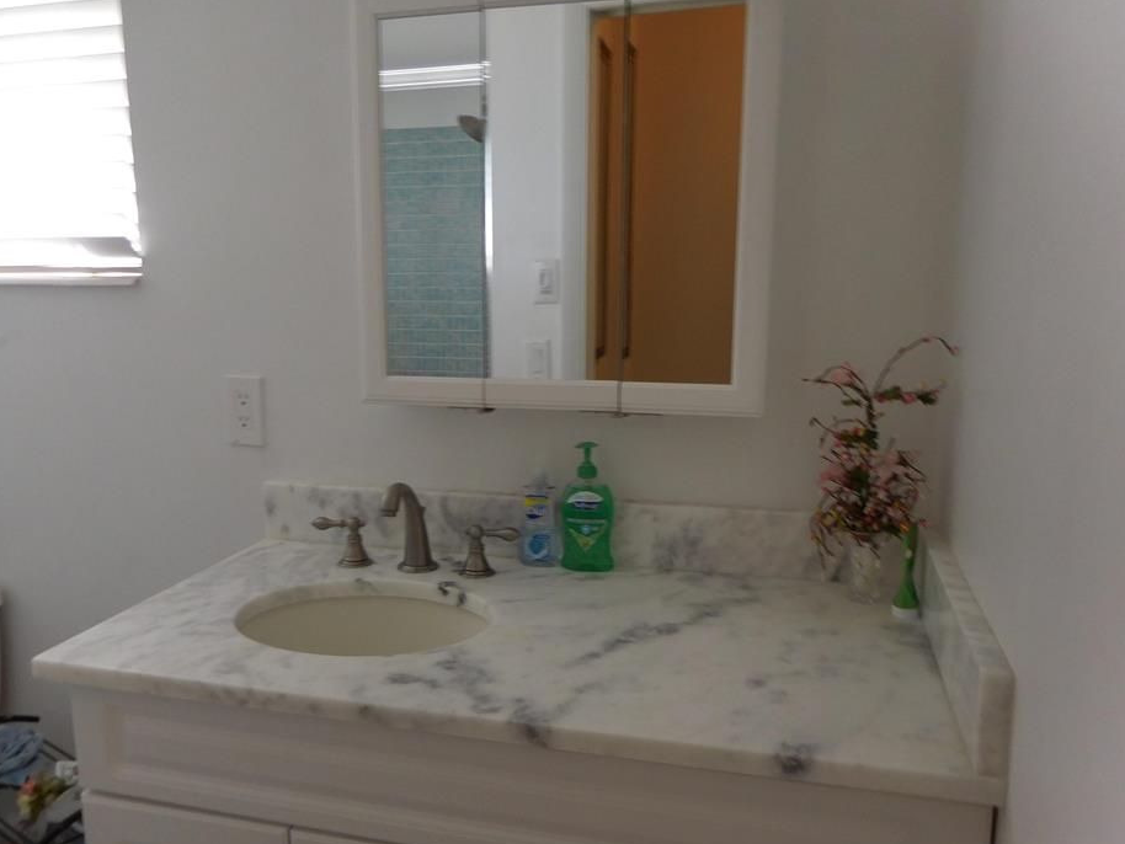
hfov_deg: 63.4
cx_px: 526
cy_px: 448
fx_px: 910
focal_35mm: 28
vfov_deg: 49.7
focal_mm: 4.5
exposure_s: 1/30
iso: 125
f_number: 3.3
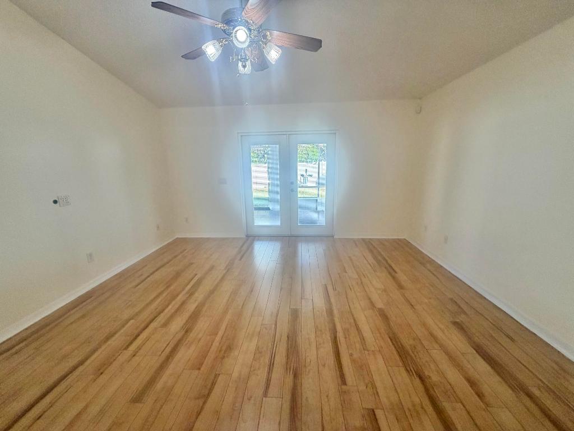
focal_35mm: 14
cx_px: 287
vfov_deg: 85.7
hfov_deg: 102.1
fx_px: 232
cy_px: 216
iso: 200
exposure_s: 1/120
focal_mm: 2.22
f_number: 2.2
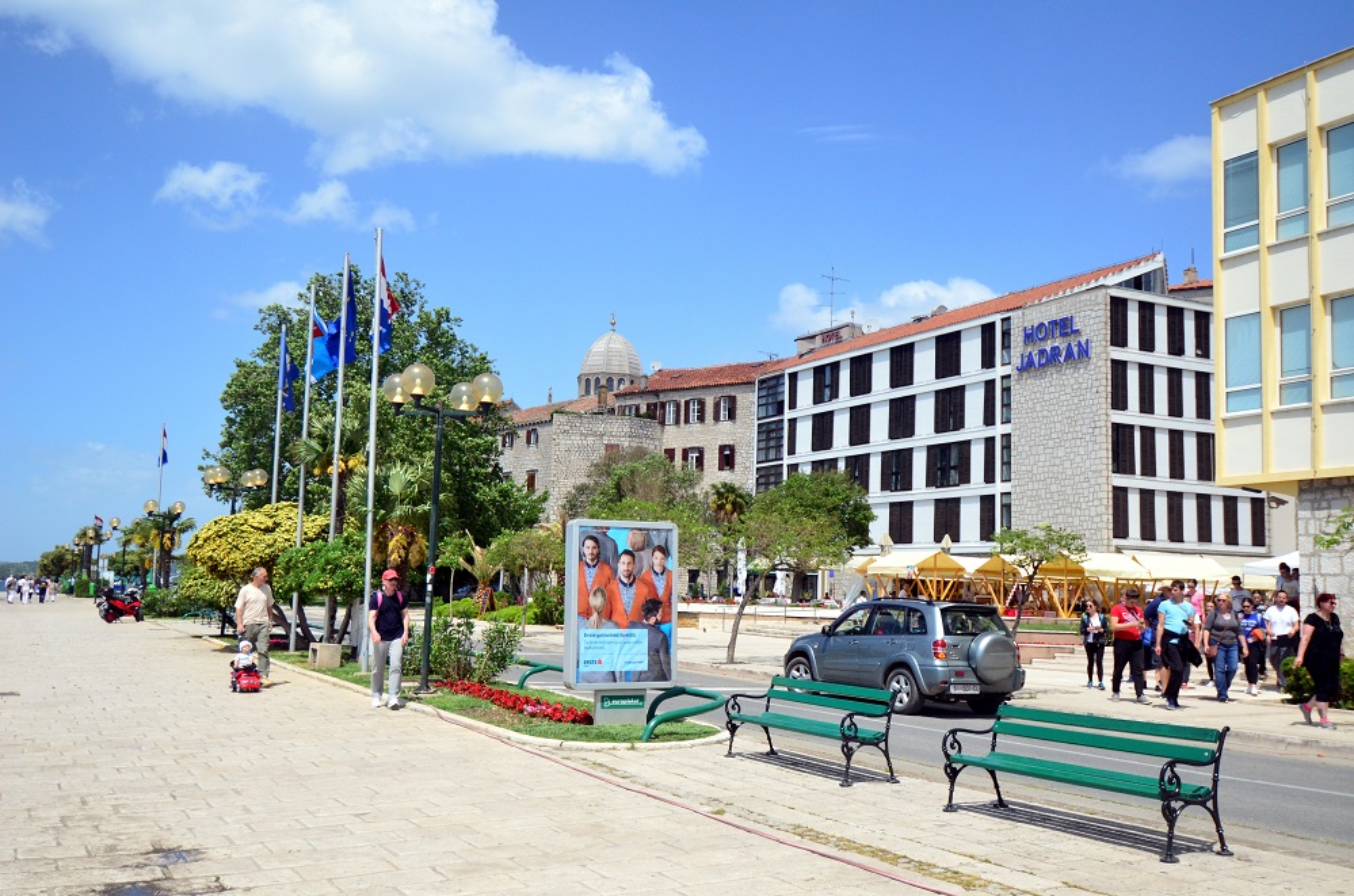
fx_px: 1238
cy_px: 448
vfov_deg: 39.8
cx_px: 677
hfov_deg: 57.3
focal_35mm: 33
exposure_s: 1/8000
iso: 800
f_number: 4.5
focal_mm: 22
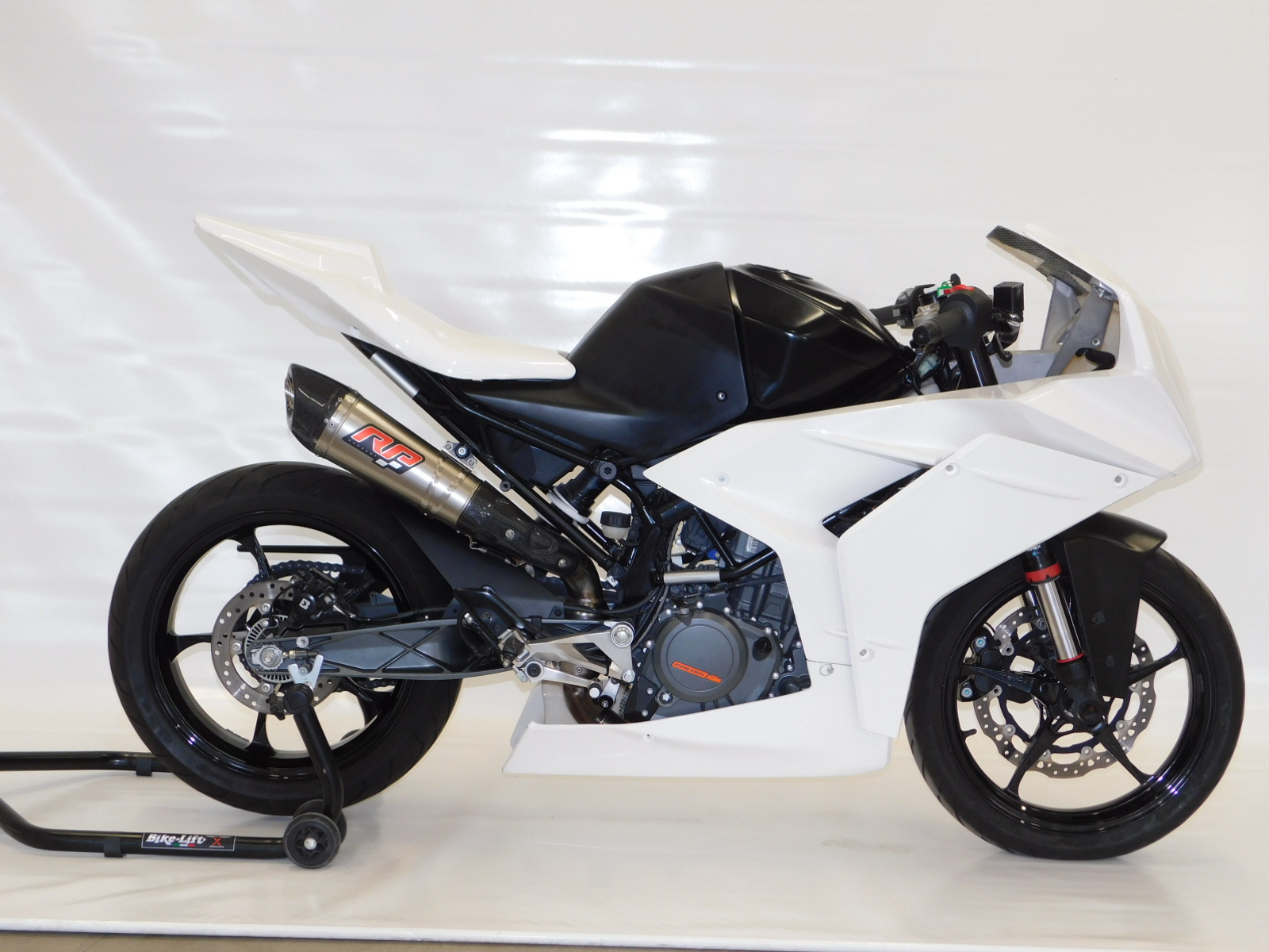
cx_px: 634
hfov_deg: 37.5
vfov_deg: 28.6
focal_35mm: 51
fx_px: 1870
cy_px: 476
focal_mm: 9
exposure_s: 1/30
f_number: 3.8
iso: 160
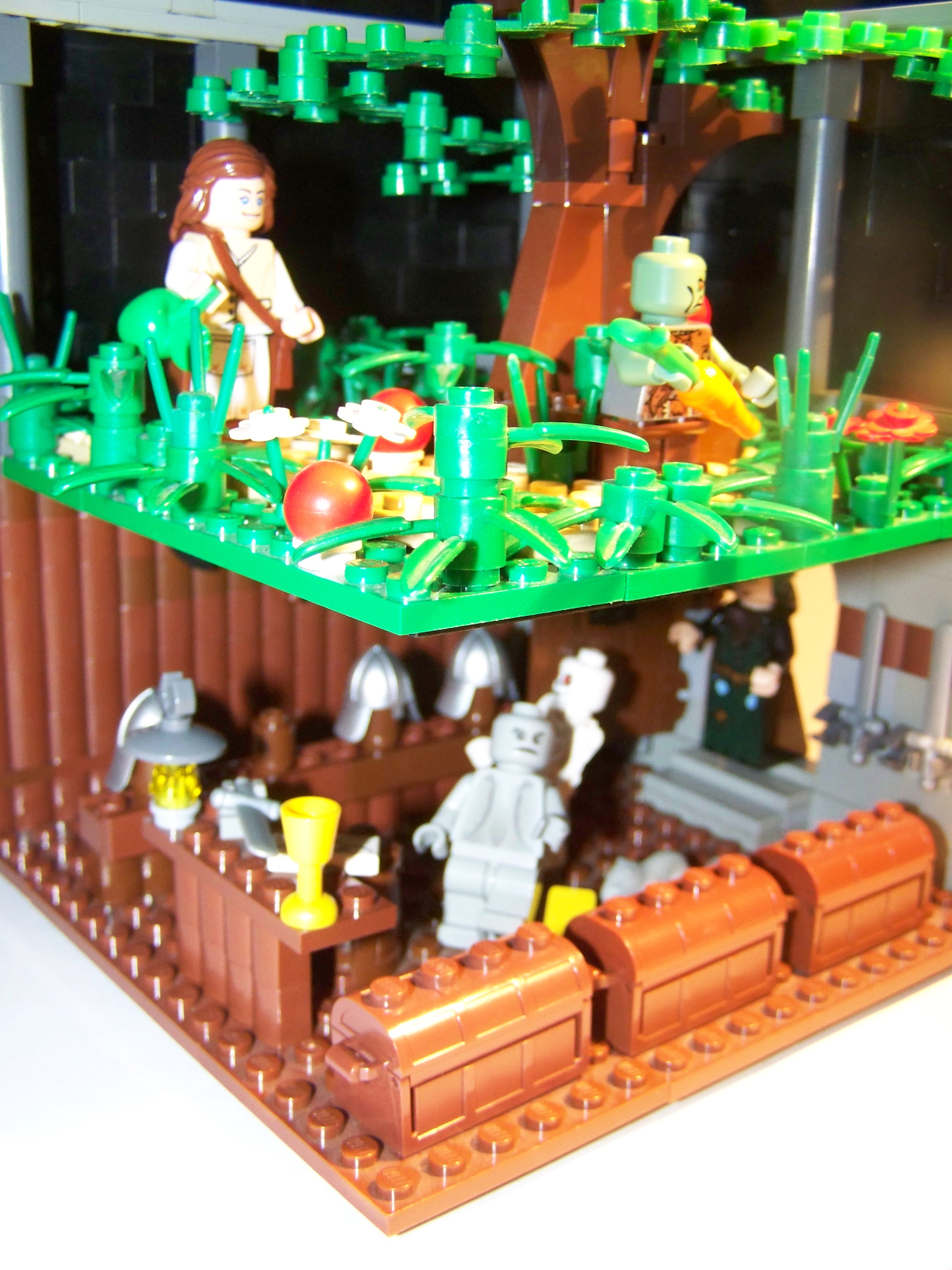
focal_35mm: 38
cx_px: 476
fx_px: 1393
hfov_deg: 37.7
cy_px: 635
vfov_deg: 49.0
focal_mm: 6.3
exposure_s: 1/30
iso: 200
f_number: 2.8
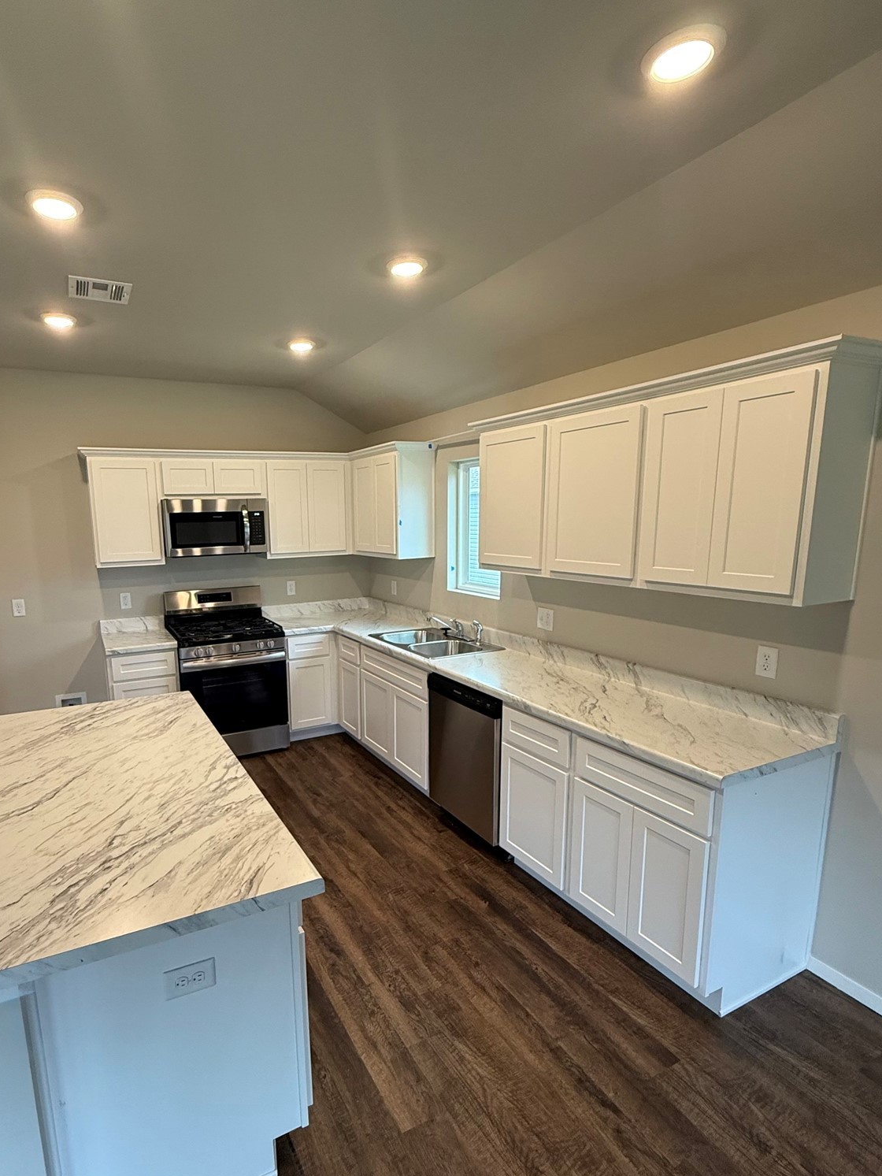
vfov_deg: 87.6
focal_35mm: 18
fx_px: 611
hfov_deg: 70.8
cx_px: 346
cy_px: 624
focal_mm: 2.22
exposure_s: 1/120
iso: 250
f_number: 2.2
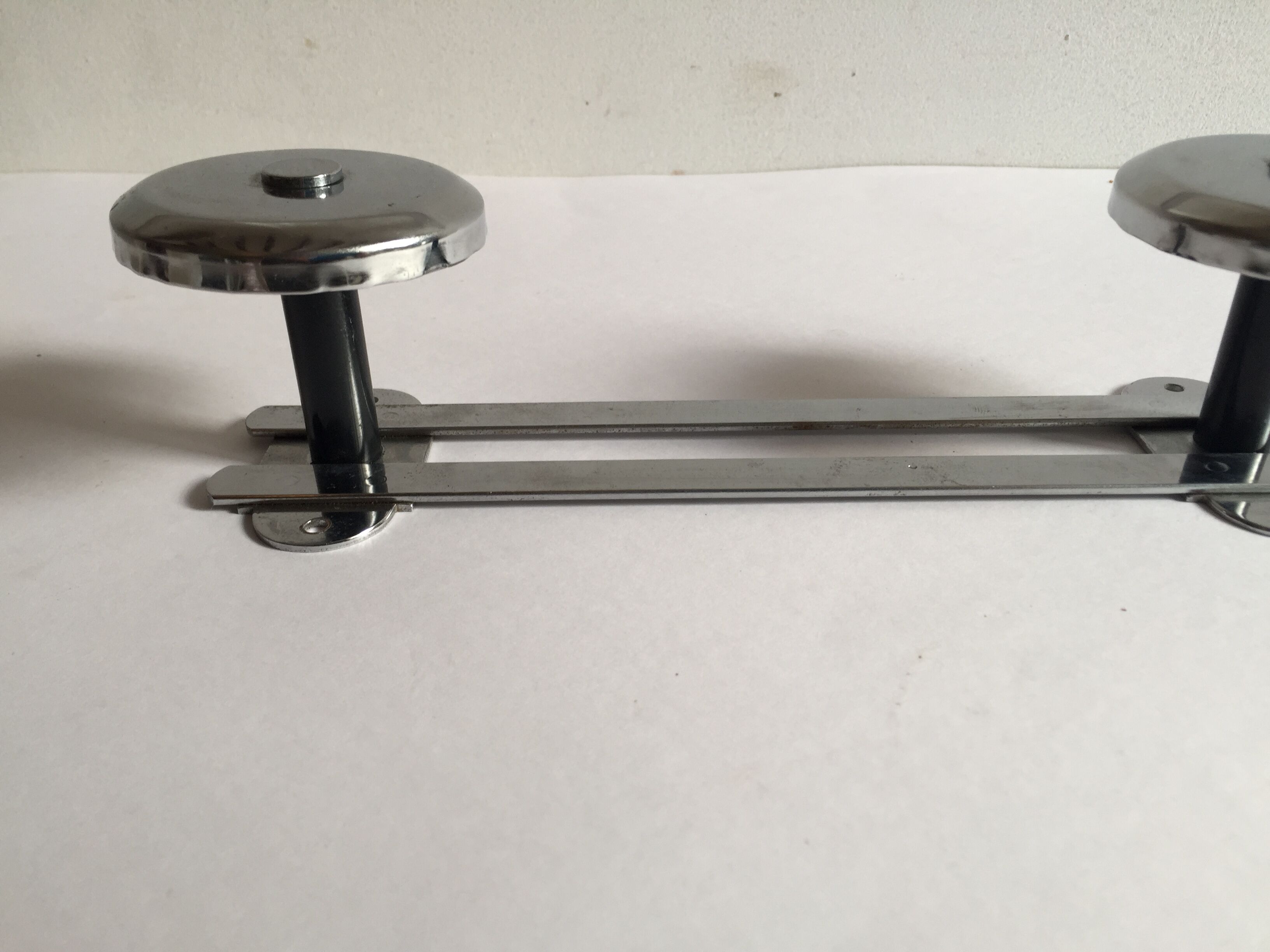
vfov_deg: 48.2
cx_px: 635
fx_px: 1064
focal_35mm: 29
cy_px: 476
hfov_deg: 61.7
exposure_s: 1/50
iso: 32
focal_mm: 4.15
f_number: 2.2
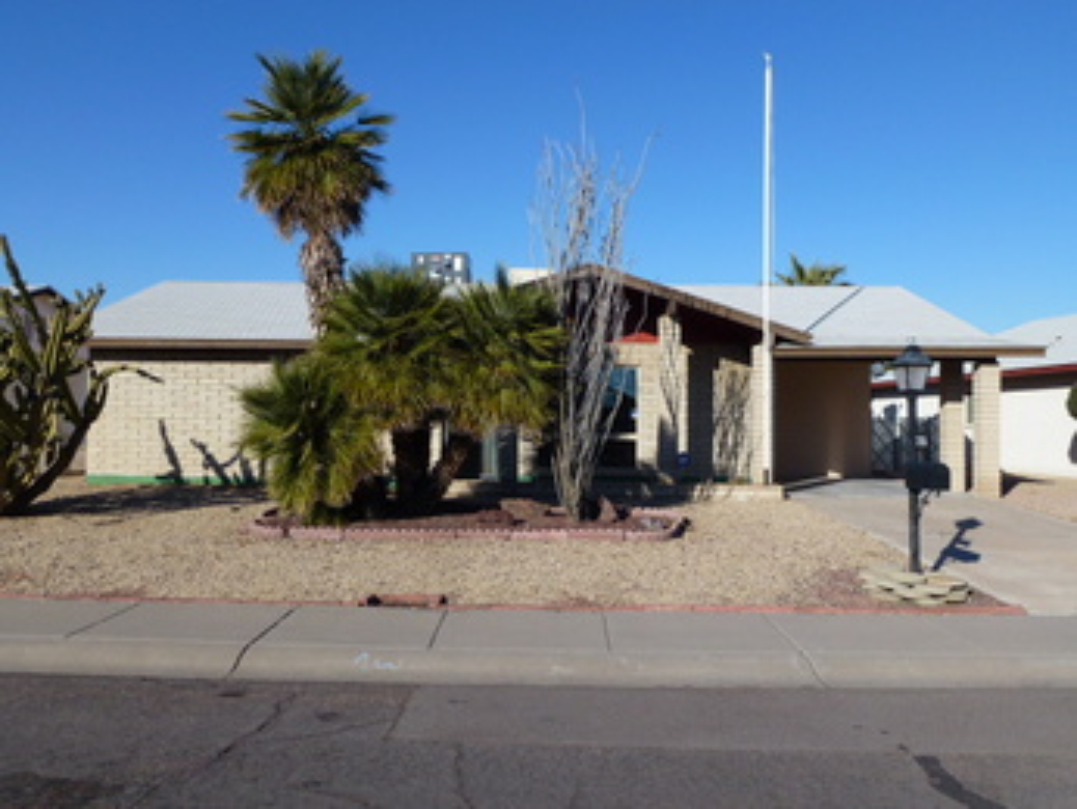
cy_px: 404
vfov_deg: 49.8
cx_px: 538
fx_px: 872
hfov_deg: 63.4
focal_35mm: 28
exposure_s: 1/1000
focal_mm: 5
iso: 100
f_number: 4
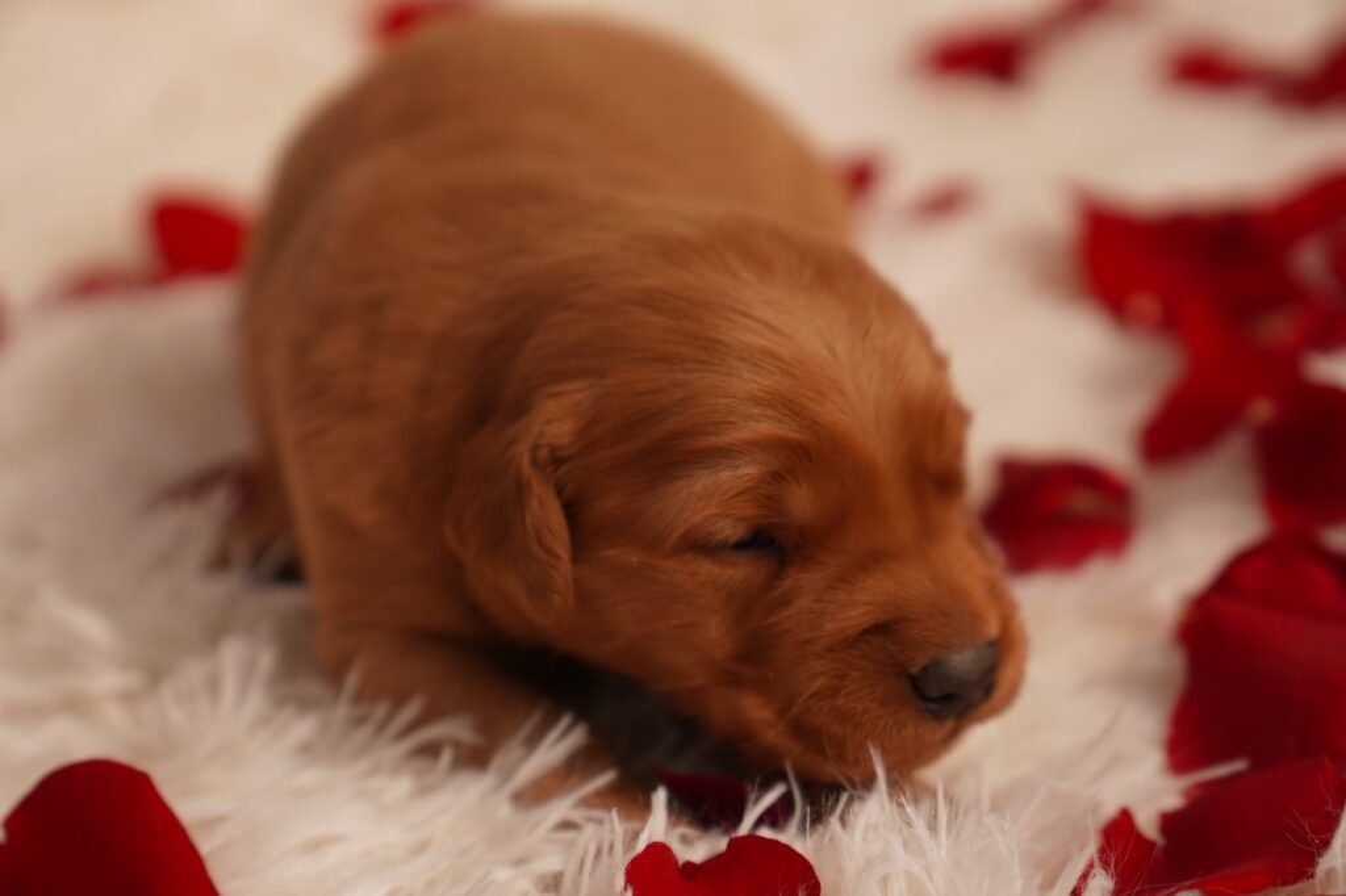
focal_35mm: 96
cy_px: 448
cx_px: 673
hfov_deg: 21.2
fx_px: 3588
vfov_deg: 14.2
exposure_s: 1/2000
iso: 50
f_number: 3.2
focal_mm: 64
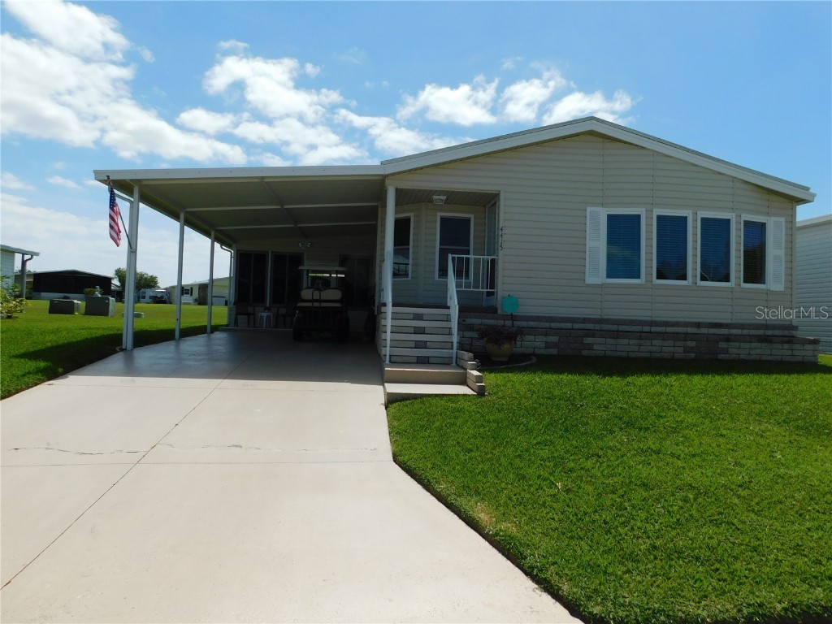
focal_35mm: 23
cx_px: 416
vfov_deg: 58.9
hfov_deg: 73.9
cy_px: 312
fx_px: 553
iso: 125
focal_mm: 4
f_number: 6
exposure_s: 1/800
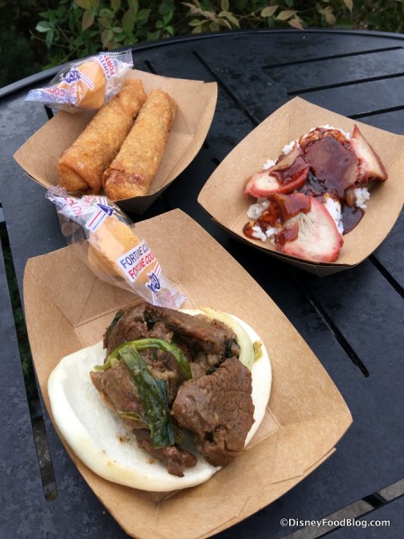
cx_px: 202
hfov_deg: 48.2
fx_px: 451
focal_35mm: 29
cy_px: 270
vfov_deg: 61.7
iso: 25
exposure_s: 1/129
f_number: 2.2
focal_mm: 4.15
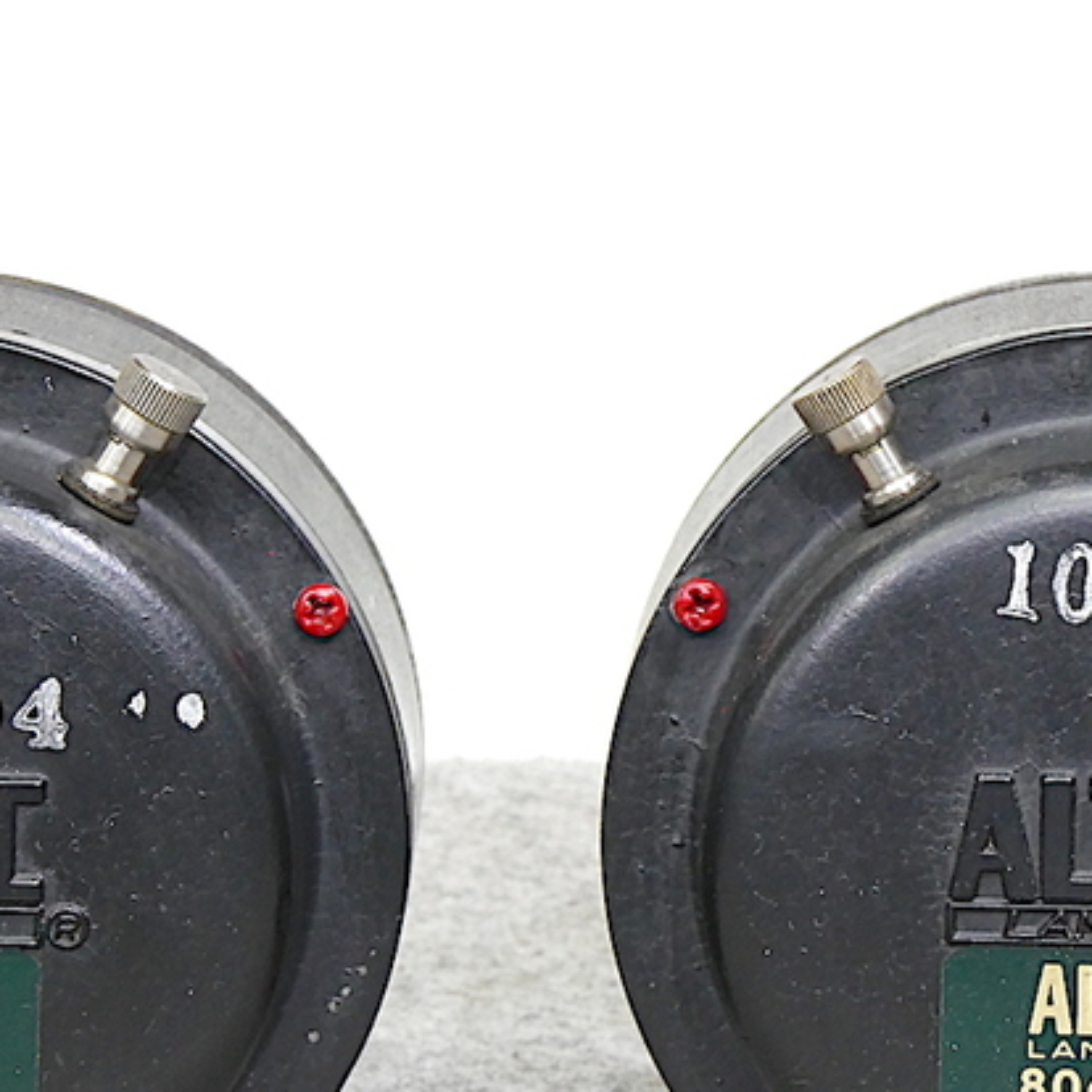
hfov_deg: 8.1
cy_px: 857
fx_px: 7745
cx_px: 496
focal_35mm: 217
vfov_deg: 8.1
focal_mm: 19
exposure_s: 1/4
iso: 200
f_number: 5.1
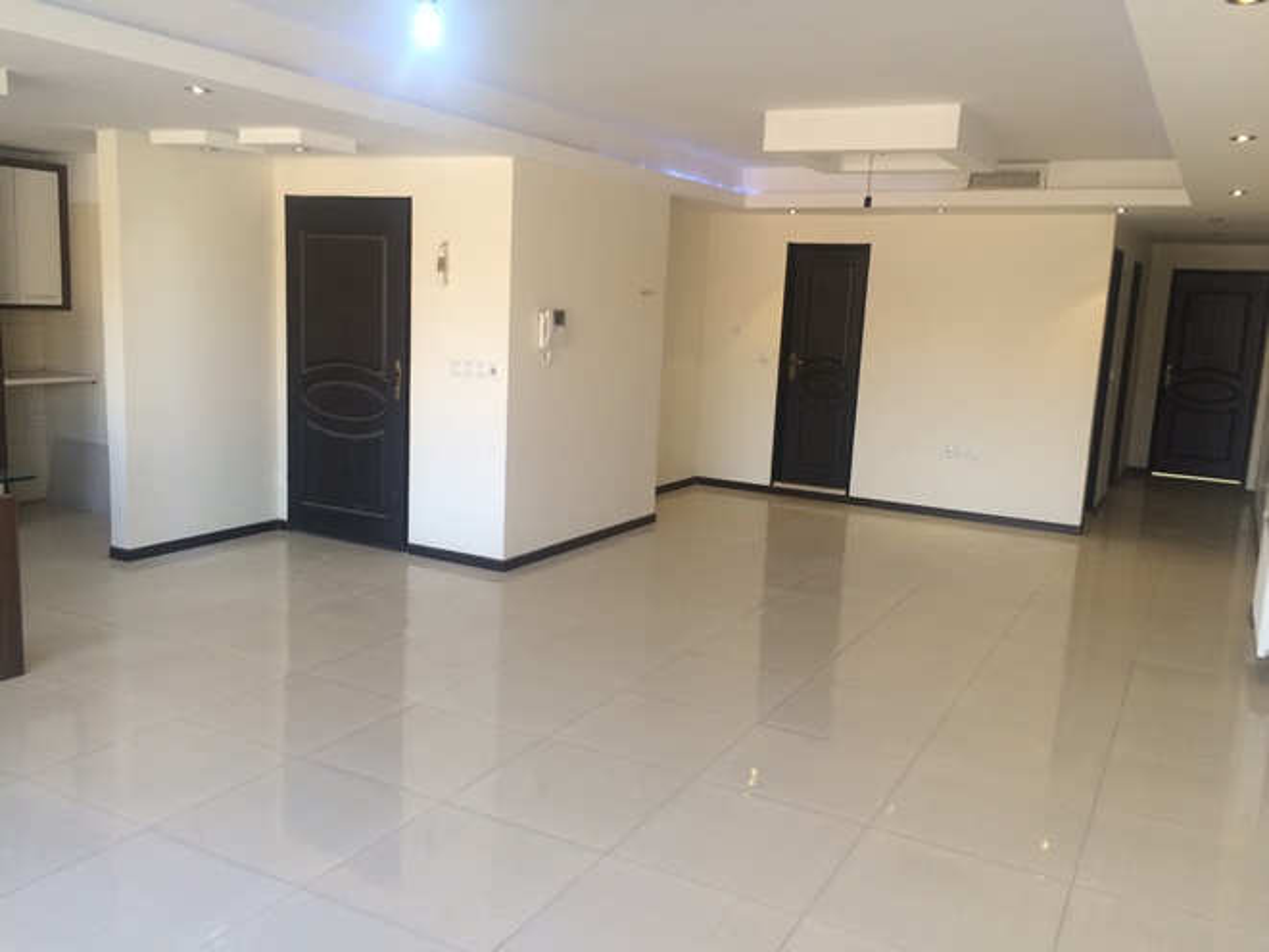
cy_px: 476
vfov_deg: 48.2
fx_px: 1063
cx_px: 634
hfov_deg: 61.7
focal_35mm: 29
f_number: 2.2
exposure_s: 1/33
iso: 64
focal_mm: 4.15
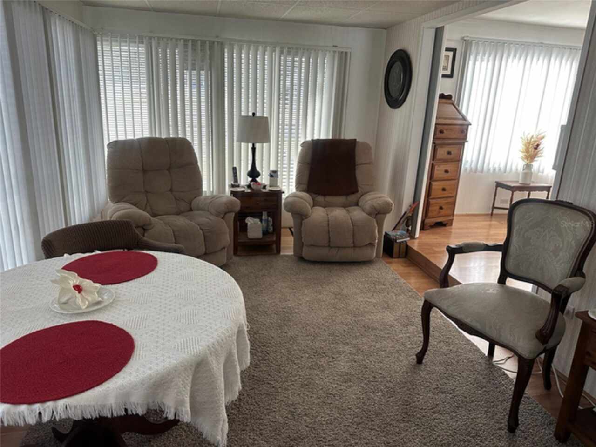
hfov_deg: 71.6
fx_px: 413
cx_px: 298
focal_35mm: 24
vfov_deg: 56.8
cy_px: 224
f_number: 1.78
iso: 200
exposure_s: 1/121
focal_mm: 6.86
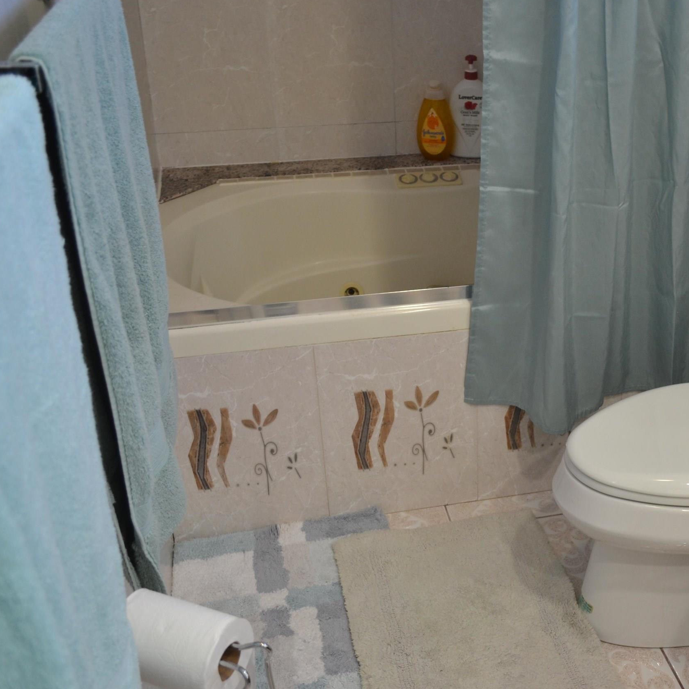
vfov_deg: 40.0
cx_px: 561
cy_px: 356
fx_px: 946
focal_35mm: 42
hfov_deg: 38.4
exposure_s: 1/30
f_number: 3.5
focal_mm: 18
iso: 400
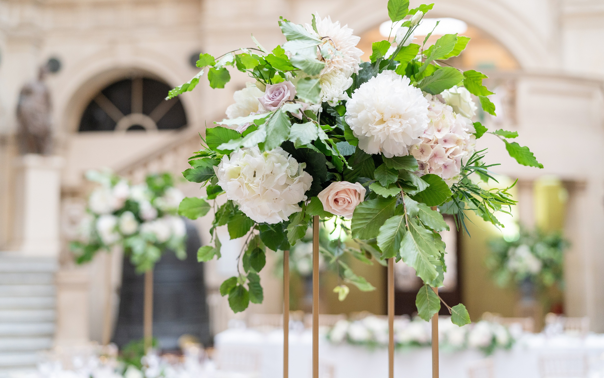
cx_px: 302
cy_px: 179
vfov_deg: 25.3
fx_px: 840
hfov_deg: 39.6
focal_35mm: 51
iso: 1250
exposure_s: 1/200
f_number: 1.8
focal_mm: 50
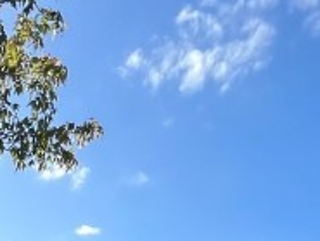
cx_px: 107
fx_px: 666
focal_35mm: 72
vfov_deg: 15.2
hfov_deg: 26.9
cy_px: 524
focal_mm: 1.57
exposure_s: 1/376
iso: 32
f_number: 1.8
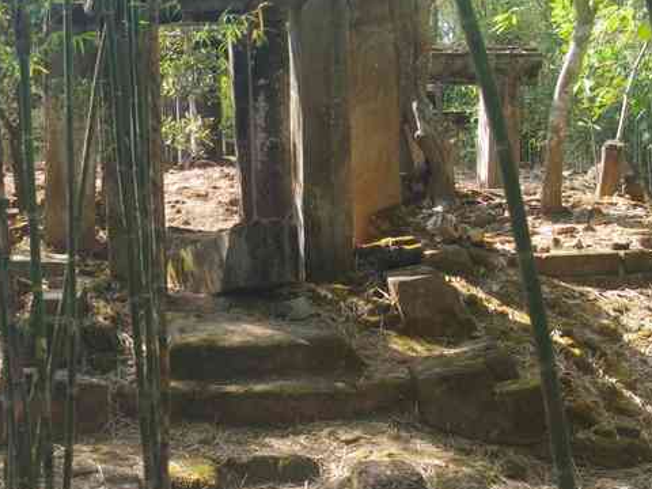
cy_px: 244
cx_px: 122
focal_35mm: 78
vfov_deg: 18.9
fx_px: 1469
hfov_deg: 24.6
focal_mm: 26
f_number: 5.6
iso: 200
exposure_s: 1/50
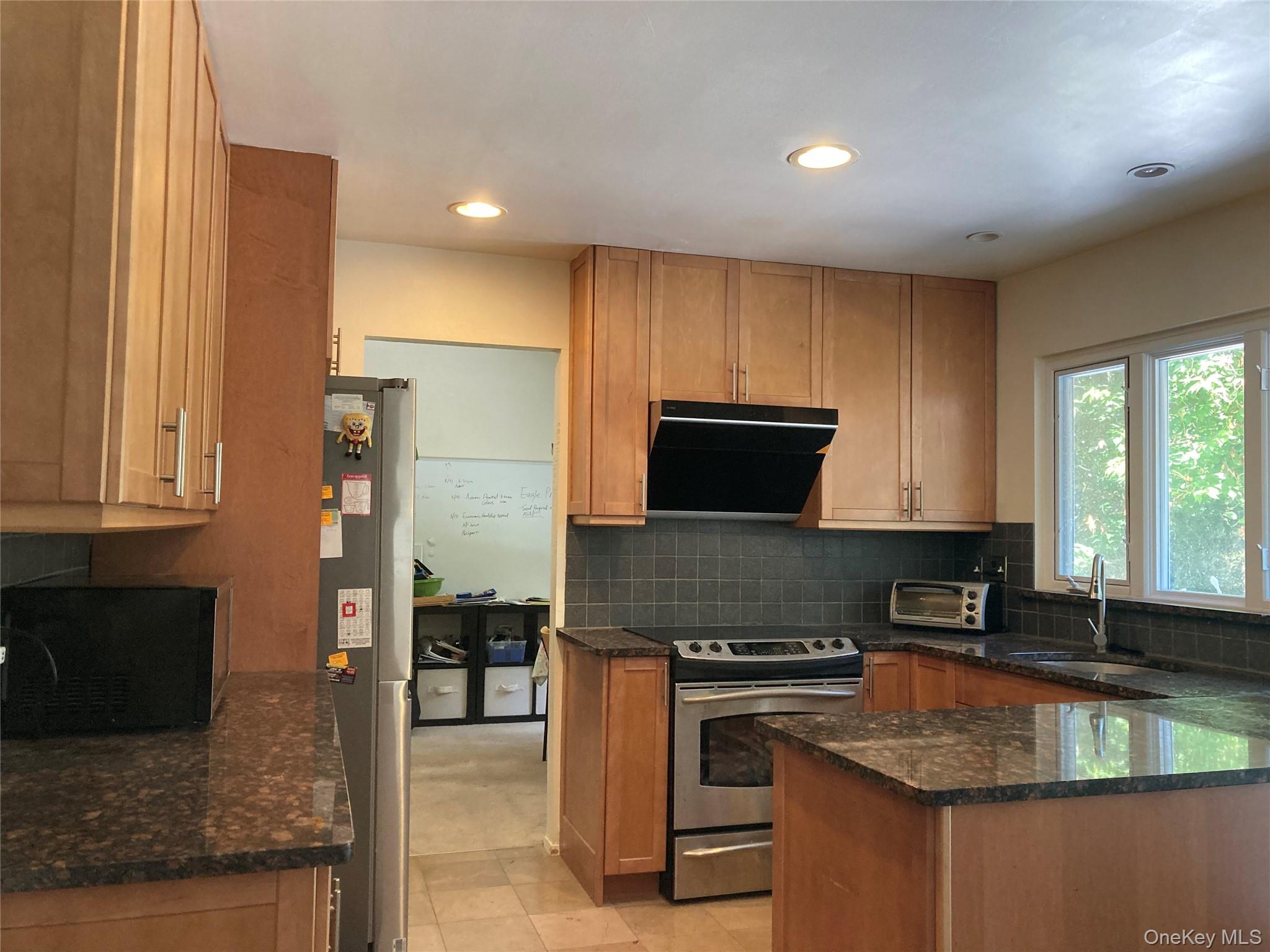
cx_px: 635
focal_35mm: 28
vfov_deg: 49.7
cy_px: 476
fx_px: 1027
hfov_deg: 63.4
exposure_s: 1/60
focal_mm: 3.99
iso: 160
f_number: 1.8
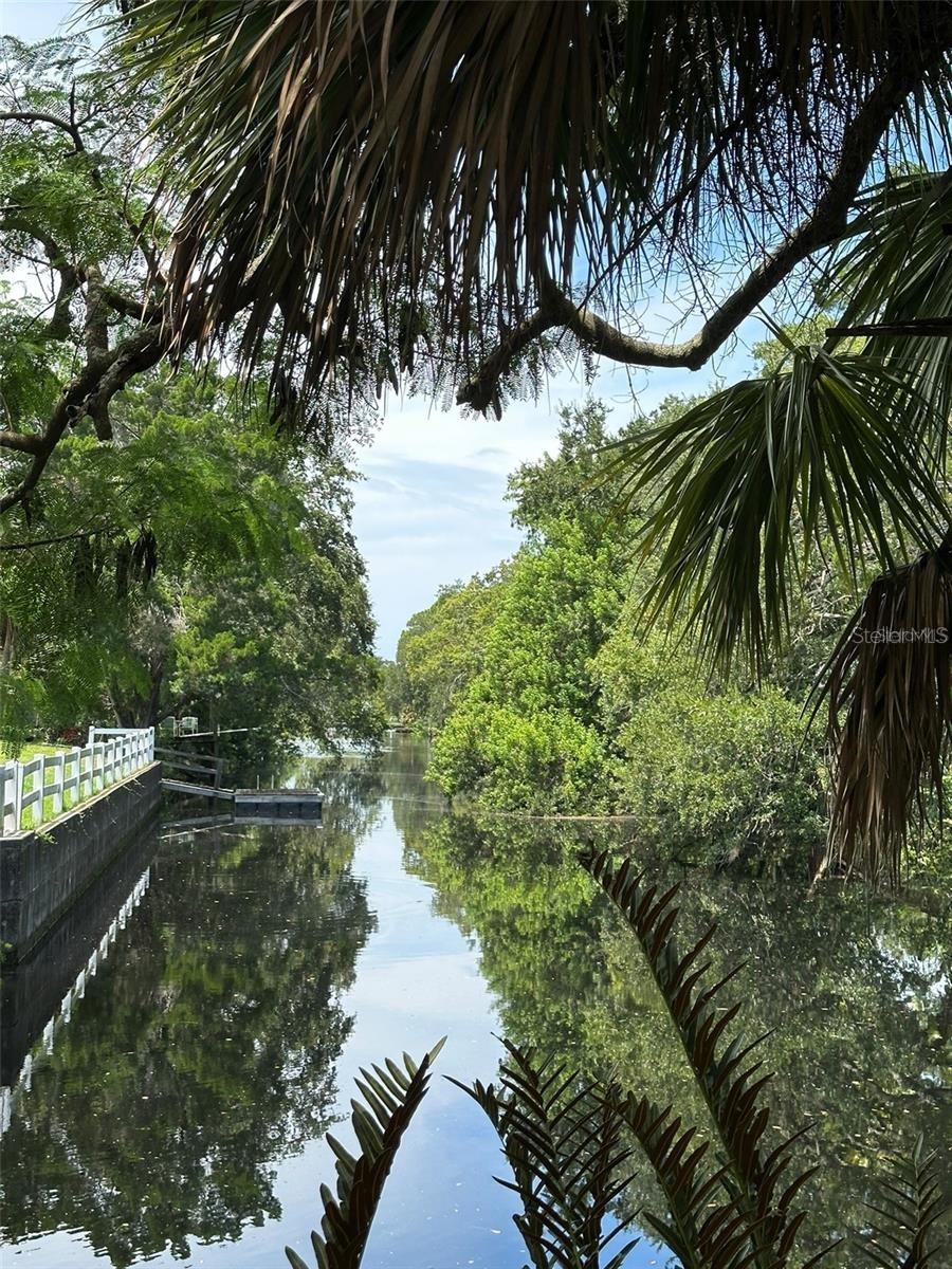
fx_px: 1760
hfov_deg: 30.3
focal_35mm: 48
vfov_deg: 39.7
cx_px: 476
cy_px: 634
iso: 64
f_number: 1.78
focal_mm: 6.86
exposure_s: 1/1357
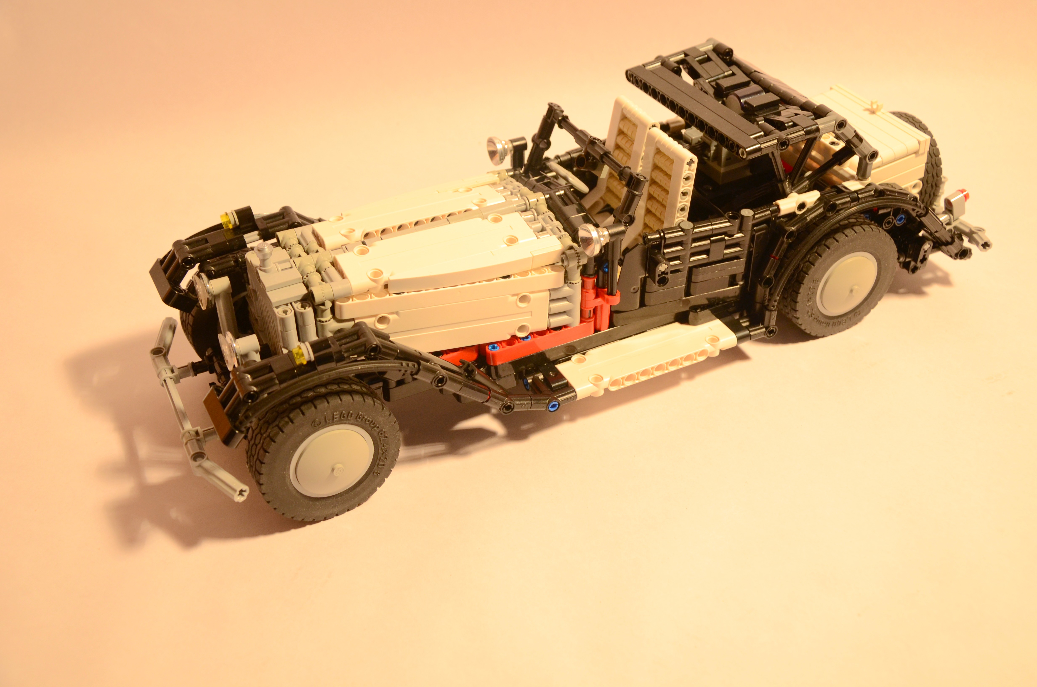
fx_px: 1121
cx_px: 518
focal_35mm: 39
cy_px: 344
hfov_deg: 49.6
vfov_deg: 34.1
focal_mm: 26
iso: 400
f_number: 5
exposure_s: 1/100
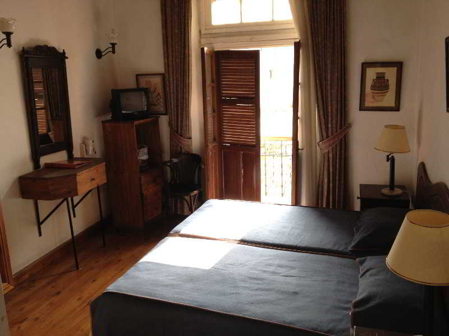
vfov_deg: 40.7
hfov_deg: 52.6
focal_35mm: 35
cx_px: 224
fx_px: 454
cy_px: 168
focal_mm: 4.28
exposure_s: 1/60
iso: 50
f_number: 2.4
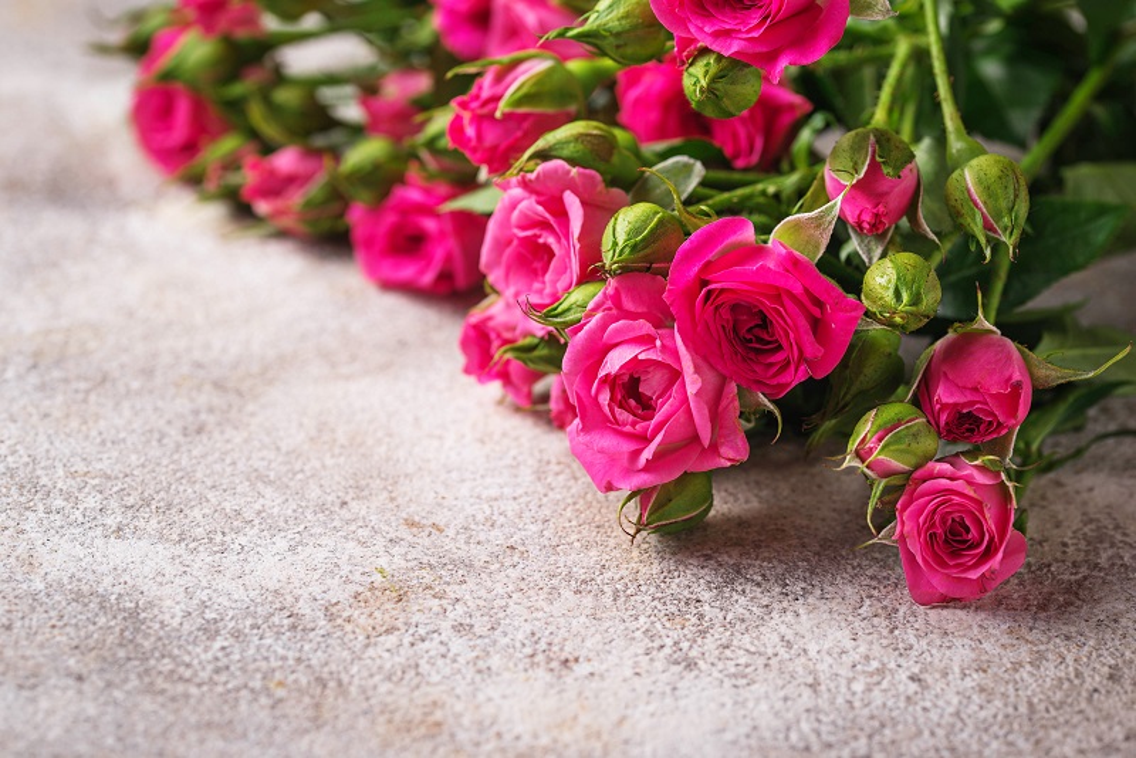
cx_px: 568
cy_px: 379
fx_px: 3314
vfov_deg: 13.1
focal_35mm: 105
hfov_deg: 19.4
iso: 100
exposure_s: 1/100
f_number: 9
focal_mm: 105
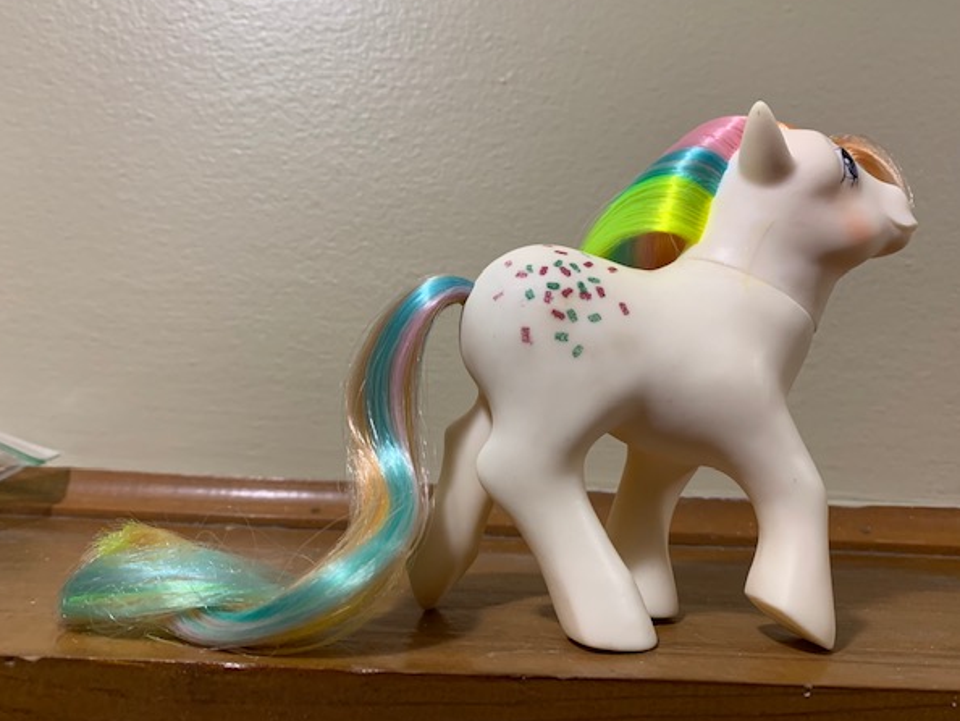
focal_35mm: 28
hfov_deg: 63.4
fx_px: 777
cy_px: 338
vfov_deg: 49.7
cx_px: 491
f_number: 1.8
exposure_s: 1/60
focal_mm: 4.25
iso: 160
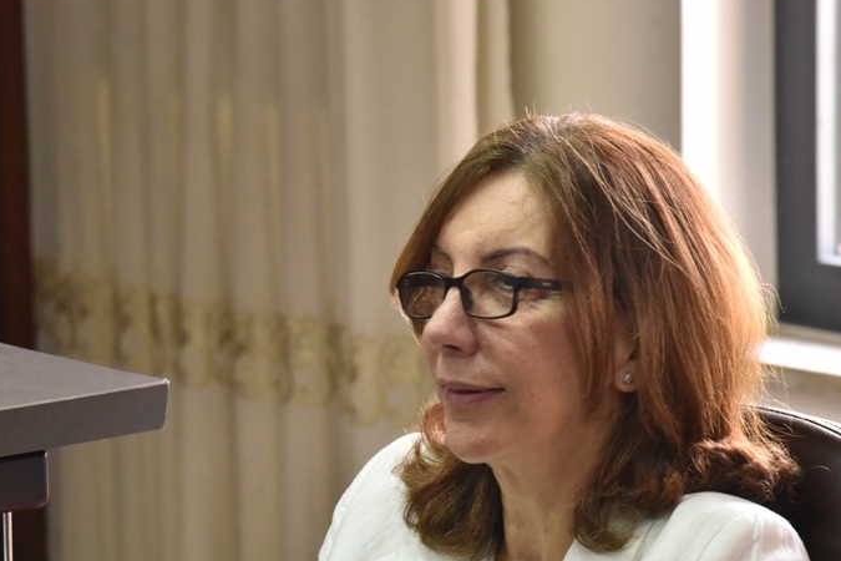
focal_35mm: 182
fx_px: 4251
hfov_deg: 11.3
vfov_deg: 7.5
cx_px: 412
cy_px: 390
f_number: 6.3
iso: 2500
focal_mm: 120
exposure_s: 1/160
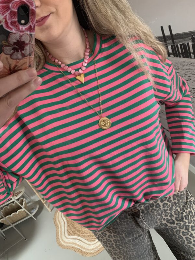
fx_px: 195
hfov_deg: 53.1
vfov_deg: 67.3
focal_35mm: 26
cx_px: 98
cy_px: 130
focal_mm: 4.25
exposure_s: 1/57
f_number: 1.8
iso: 400
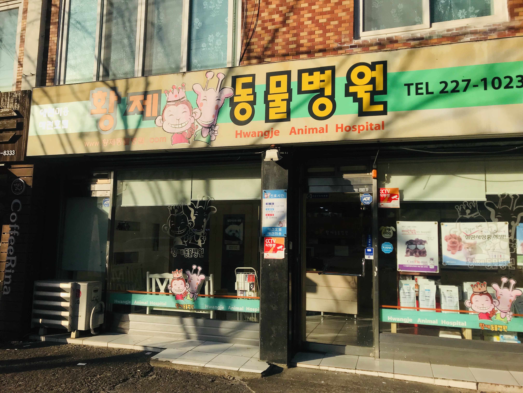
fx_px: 423
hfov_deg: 63.4
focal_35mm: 28
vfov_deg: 49.7
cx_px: 262
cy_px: 196
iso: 20
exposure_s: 1/3546
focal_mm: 3.99
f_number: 1.8
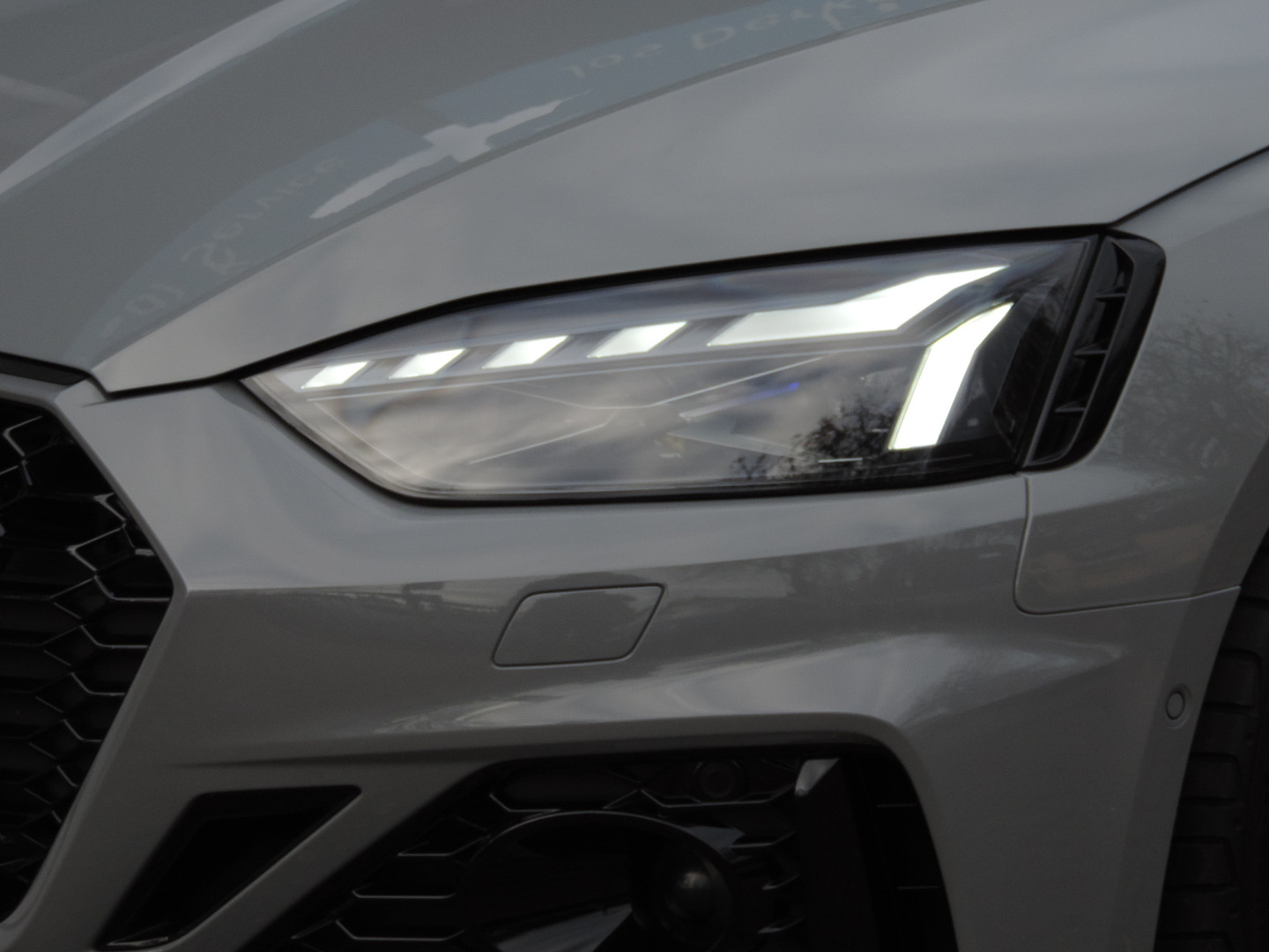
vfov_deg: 9.6
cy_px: 476
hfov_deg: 12.7
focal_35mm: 155
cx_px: 634
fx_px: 5682
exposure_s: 1/500
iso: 200
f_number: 4.4
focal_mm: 27.6
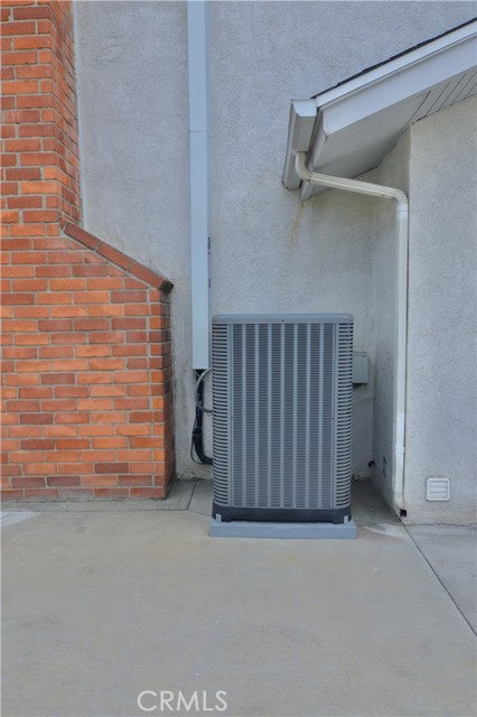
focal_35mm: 24
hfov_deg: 53.1
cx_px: 238
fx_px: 477
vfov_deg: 73.8
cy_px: 358
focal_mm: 16
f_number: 8
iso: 100
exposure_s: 1/200
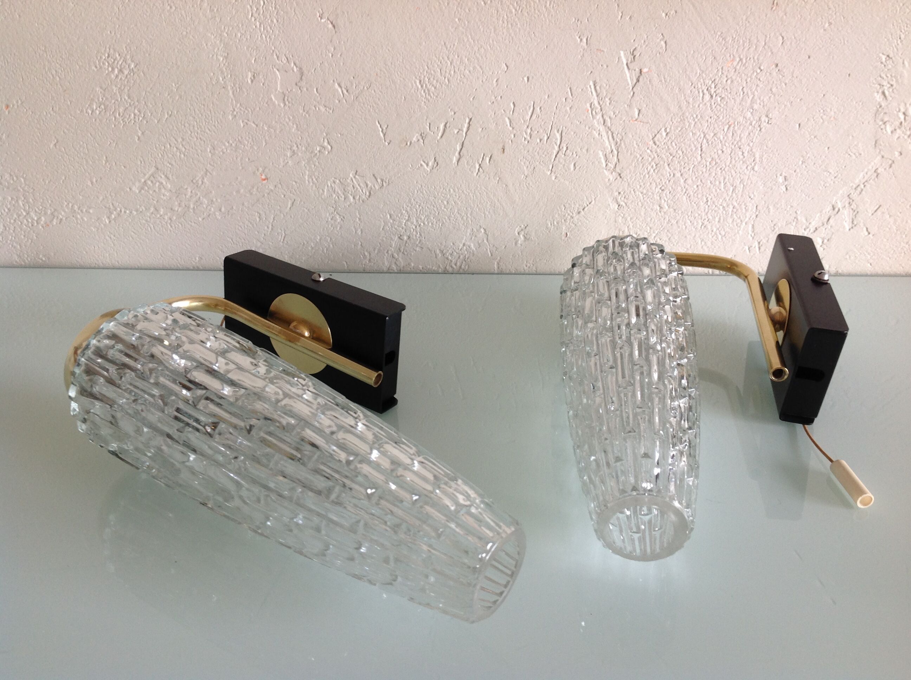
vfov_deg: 40.6
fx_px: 920
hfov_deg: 52.7
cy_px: 340
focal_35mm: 35
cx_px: 456
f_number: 2.4
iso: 50
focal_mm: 4.28
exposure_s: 1/24
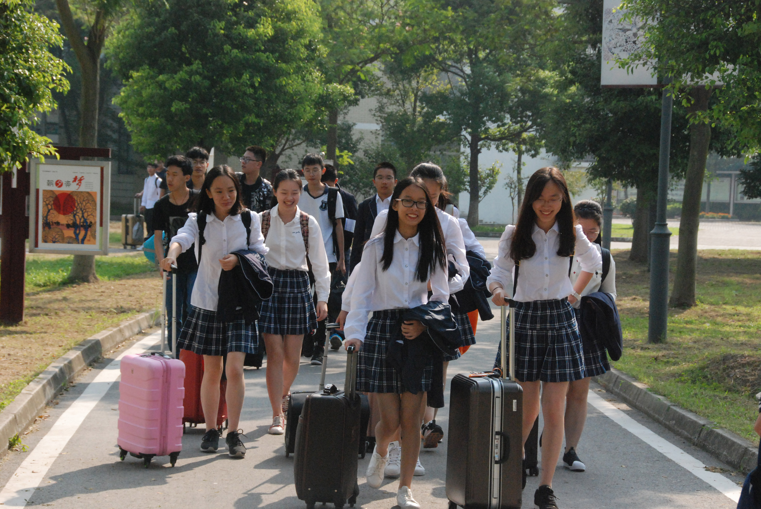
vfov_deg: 14.7
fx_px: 1968
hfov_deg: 21.9
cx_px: 380
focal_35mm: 93
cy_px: 254
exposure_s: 1/1250
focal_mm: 62
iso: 1600
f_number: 9
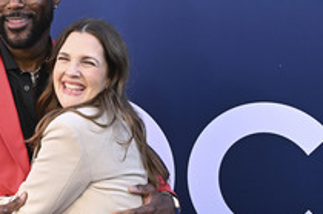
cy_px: 135
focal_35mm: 99
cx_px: 30
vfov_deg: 13.7
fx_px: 886
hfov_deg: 20.2
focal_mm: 46
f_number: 5.6
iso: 400
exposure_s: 1/200
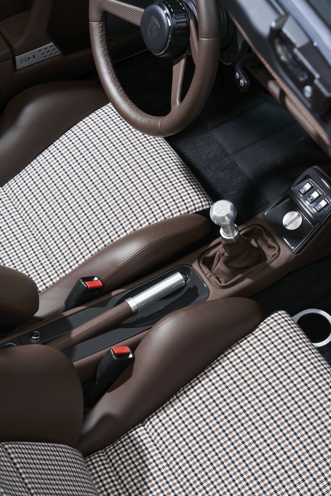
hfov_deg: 23.4
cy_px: 248
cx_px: 166
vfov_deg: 34.5
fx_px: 800
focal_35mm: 58
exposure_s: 1/3
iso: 80
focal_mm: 58
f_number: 9
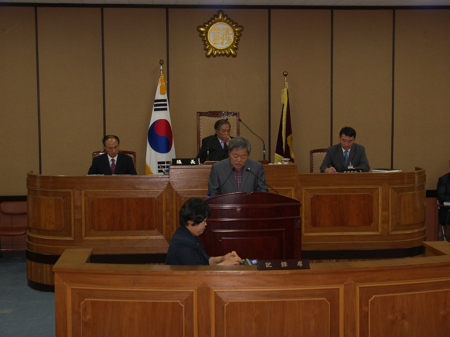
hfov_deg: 32.2
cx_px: 225
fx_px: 780
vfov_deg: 24.4
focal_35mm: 60
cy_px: 168
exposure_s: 1/60
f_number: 2.8
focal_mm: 15.5
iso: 100
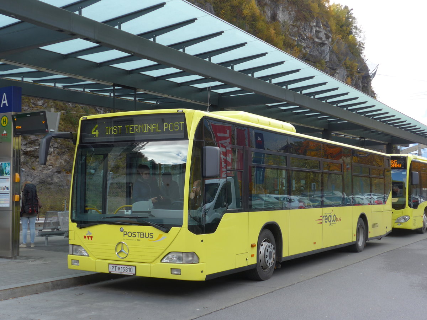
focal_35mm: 49
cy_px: 160
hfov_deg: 38.9
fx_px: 604
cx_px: 214
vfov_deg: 29.7
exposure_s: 1/200
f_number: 3.2
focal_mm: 10.1
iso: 80
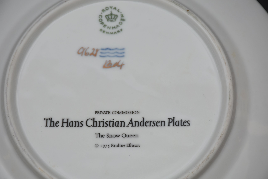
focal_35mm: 210
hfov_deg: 9.8
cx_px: 134
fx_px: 1564
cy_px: 90
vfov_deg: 6.6
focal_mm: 140
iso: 200
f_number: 10
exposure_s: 1/60
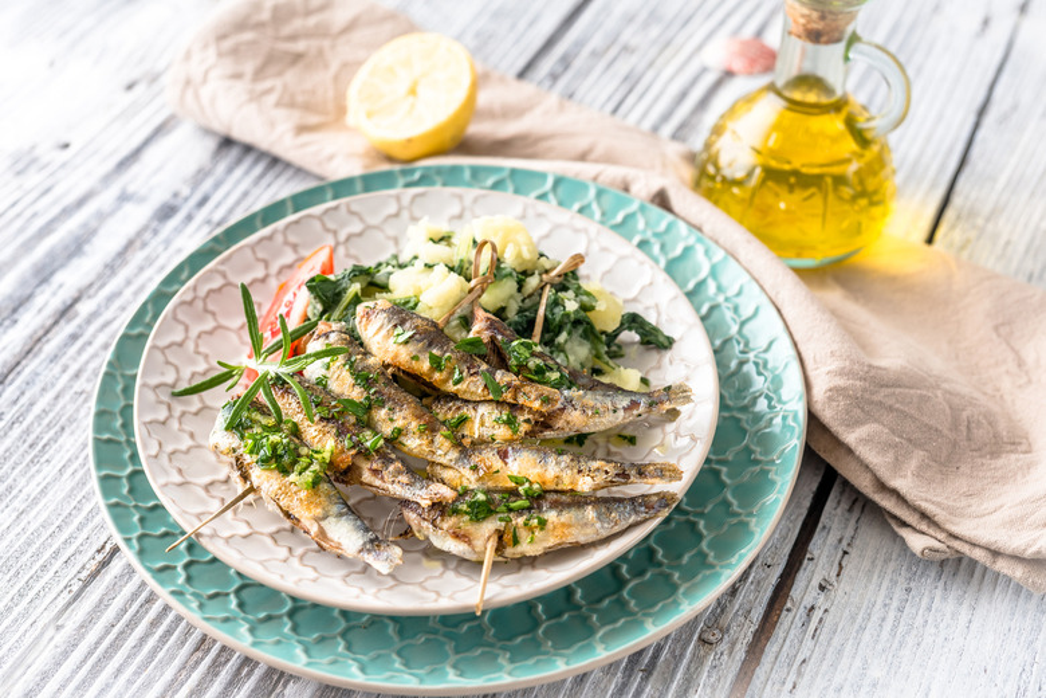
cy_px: 349
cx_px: 523
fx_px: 1453
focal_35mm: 50
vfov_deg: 27.0
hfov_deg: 39.6
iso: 200
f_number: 5
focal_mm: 50
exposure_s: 1/10
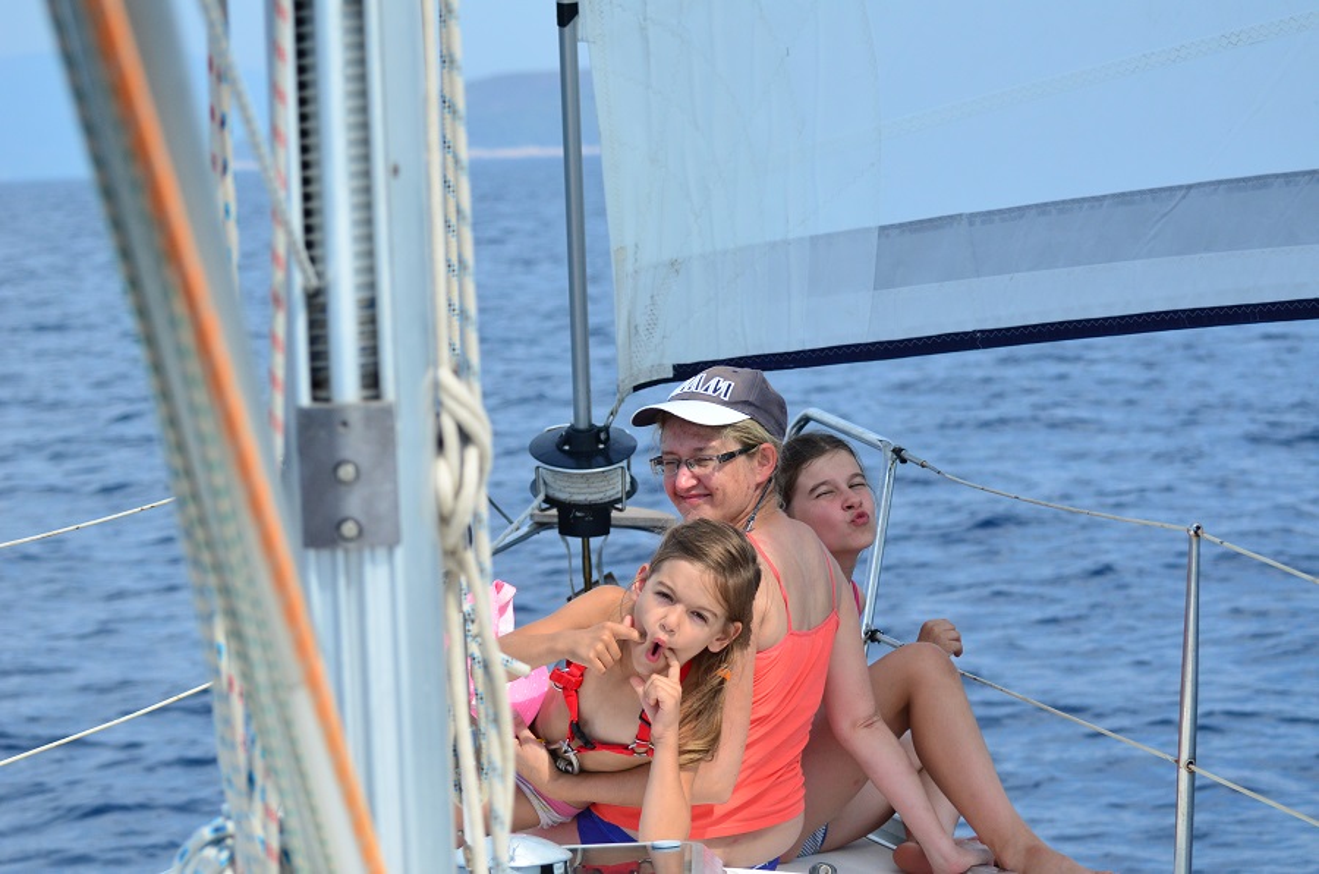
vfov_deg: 13.0
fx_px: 3839
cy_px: 437
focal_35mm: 105
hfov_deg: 19.5
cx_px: 660
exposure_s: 1/4000
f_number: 4.5
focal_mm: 70
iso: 640
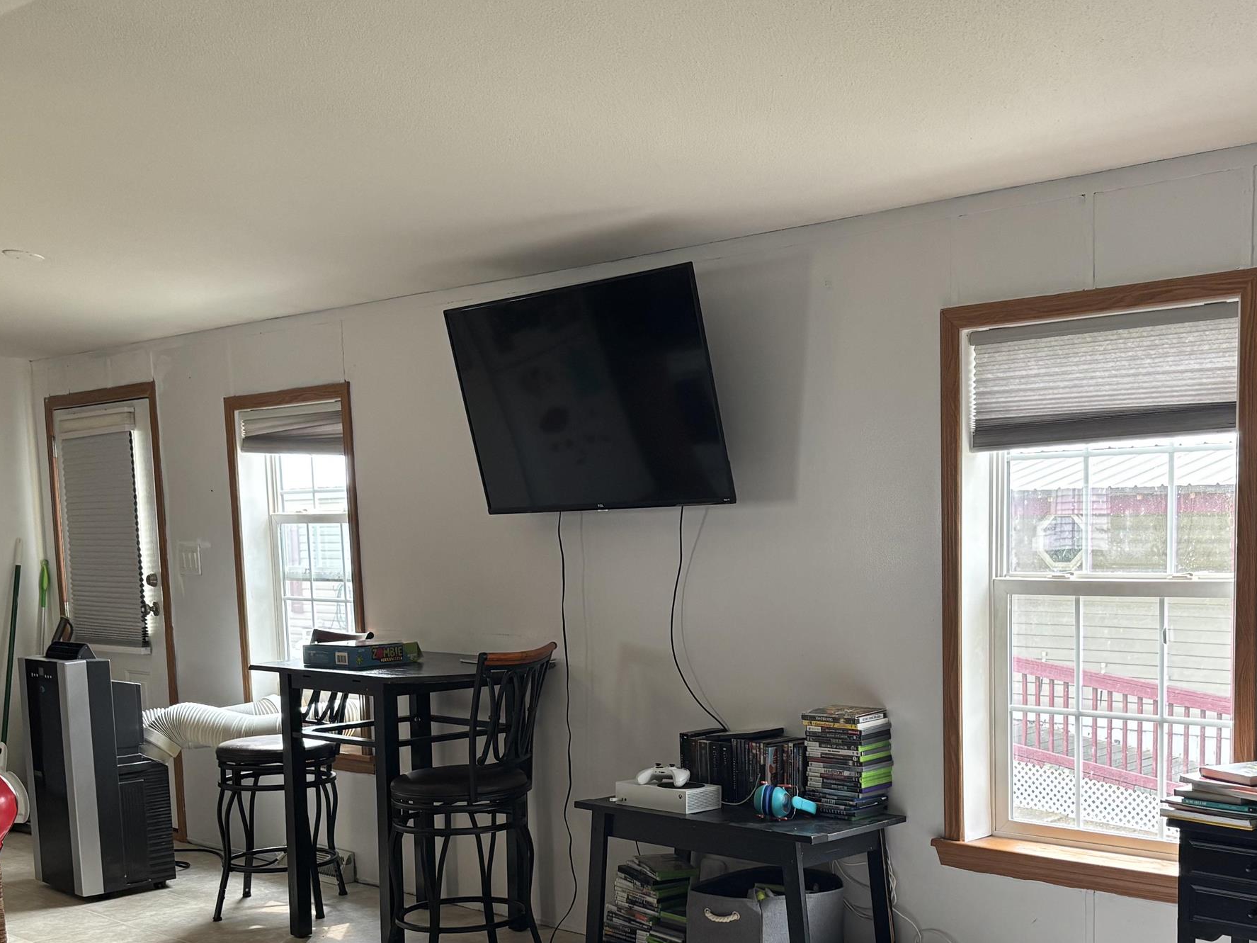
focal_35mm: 45
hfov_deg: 42.0
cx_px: 707
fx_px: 1634
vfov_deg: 31.6
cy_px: 707
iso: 125
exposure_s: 1/117
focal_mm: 5.96
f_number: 1.6
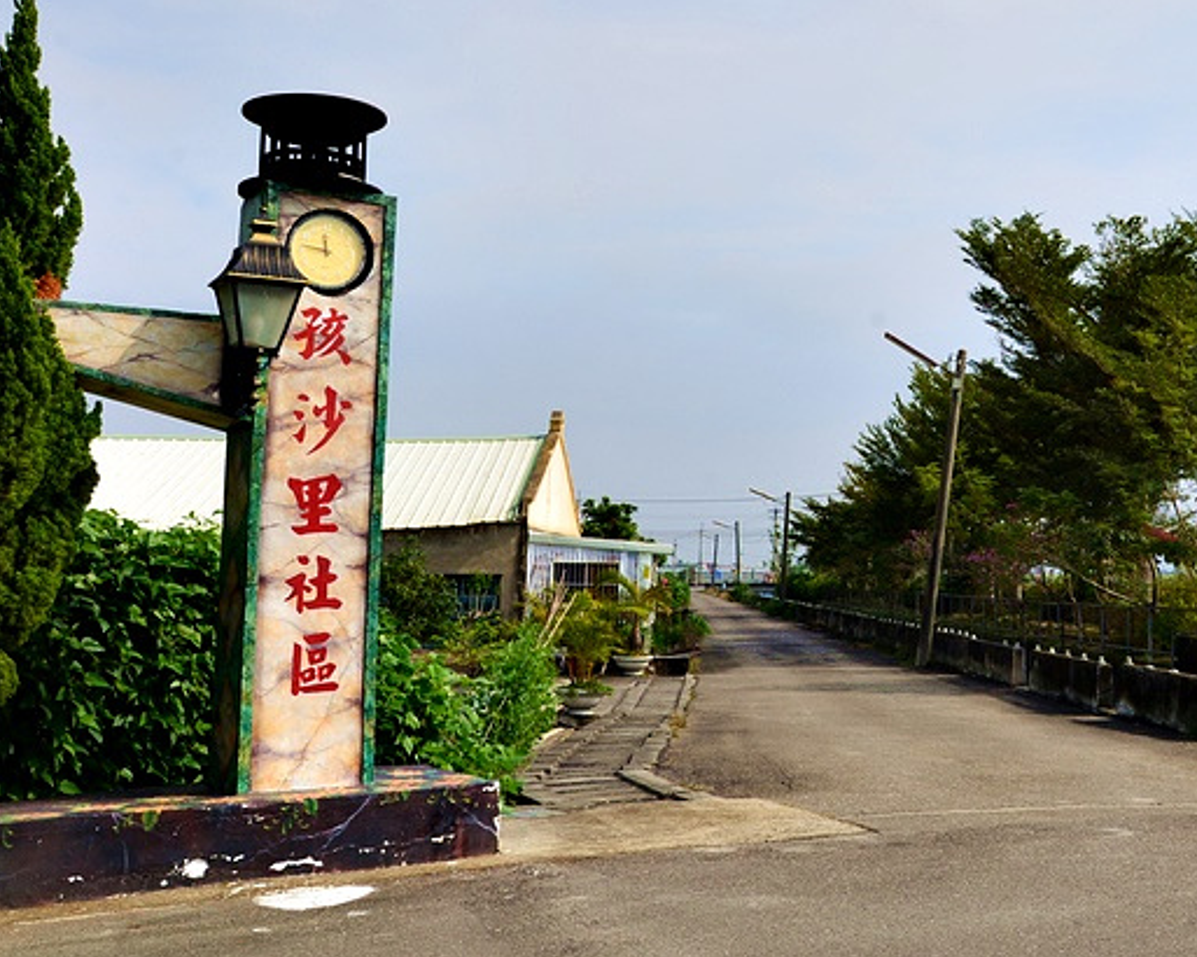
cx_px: 947
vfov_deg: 33.2
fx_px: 1594
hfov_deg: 39.6
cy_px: 341
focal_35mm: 45
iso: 100
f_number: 11
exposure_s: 1/160
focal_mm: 24
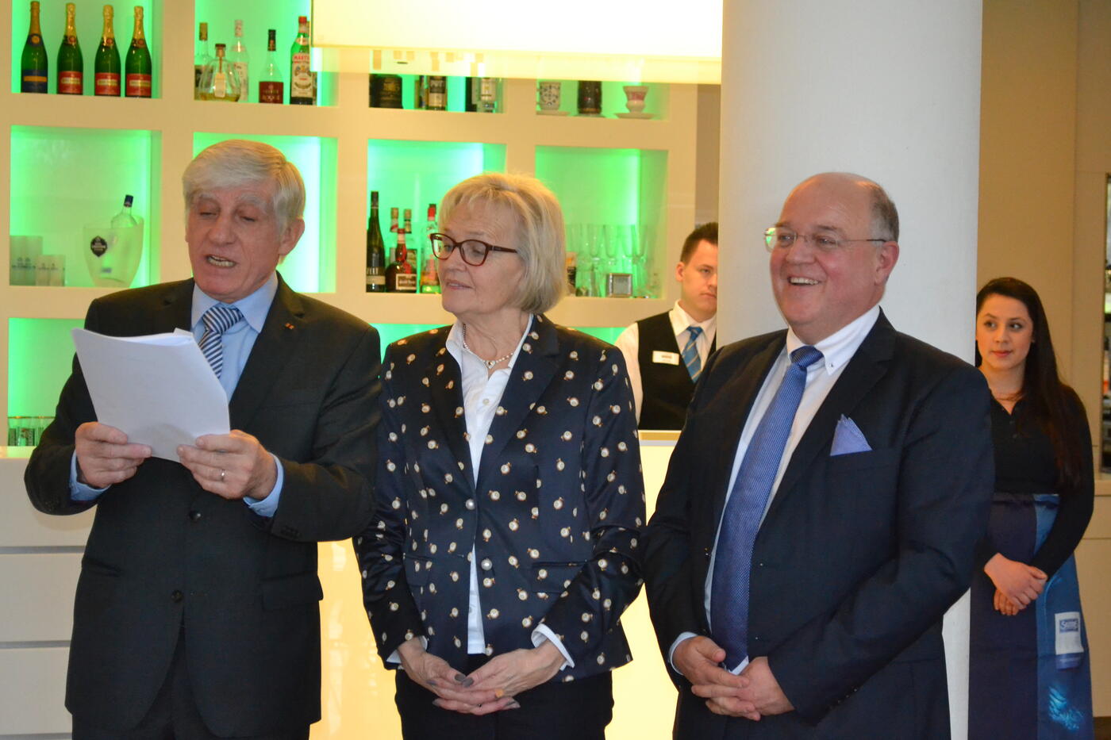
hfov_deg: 28.1
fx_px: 2222
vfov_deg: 18.9
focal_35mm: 72
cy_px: 370
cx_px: 556
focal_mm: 48
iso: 3200
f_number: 5.6
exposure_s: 1/60
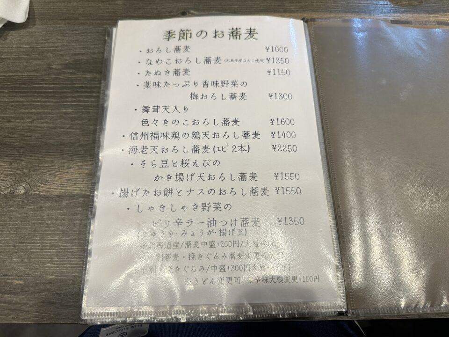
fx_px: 311
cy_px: 168
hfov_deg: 71.6
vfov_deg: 56.8
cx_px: 224
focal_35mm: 24
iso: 125
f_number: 1.78
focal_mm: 6.86
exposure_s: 1/120
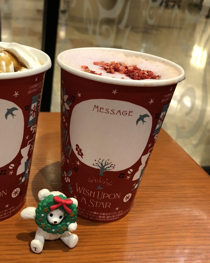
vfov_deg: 49.1
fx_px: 287
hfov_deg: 39.0
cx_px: 51
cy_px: 132
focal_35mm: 37
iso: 64
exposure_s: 1/17
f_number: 1.8
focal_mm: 3.99
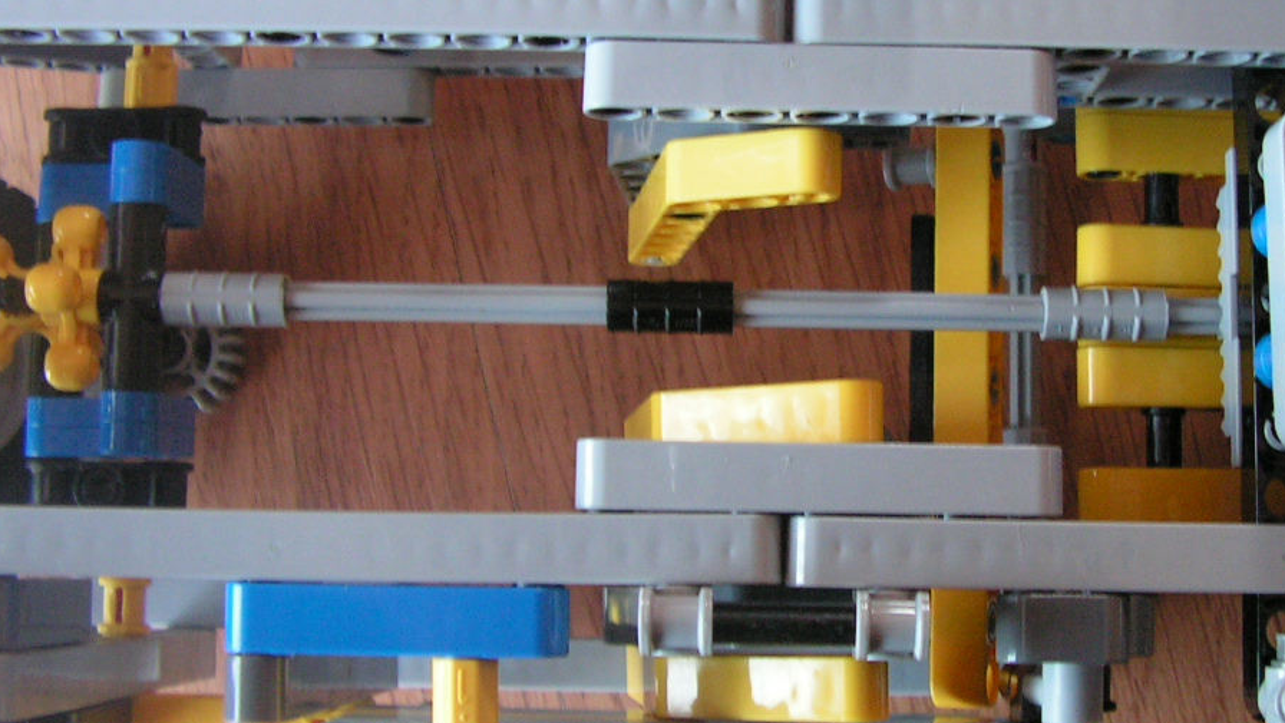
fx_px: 1908
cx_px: 892
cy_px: 308
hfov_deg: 36.7
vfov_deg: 21.4
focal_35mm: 56
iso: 200
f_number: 3.2
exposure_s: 1/25
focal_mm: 6
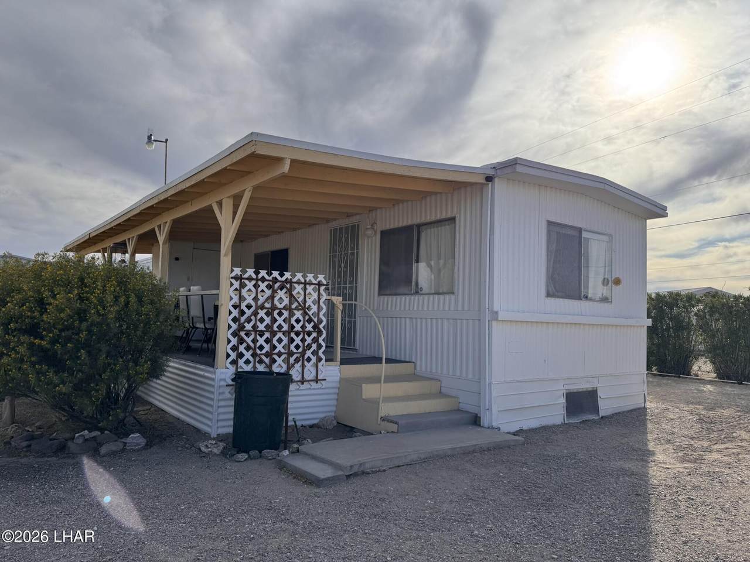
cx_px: 375
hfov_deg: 71.6
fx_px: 520
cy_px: 281
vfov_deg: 56.8
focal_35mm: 24
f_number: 1.78
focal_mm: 6.76
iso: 80
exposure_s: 1/5814
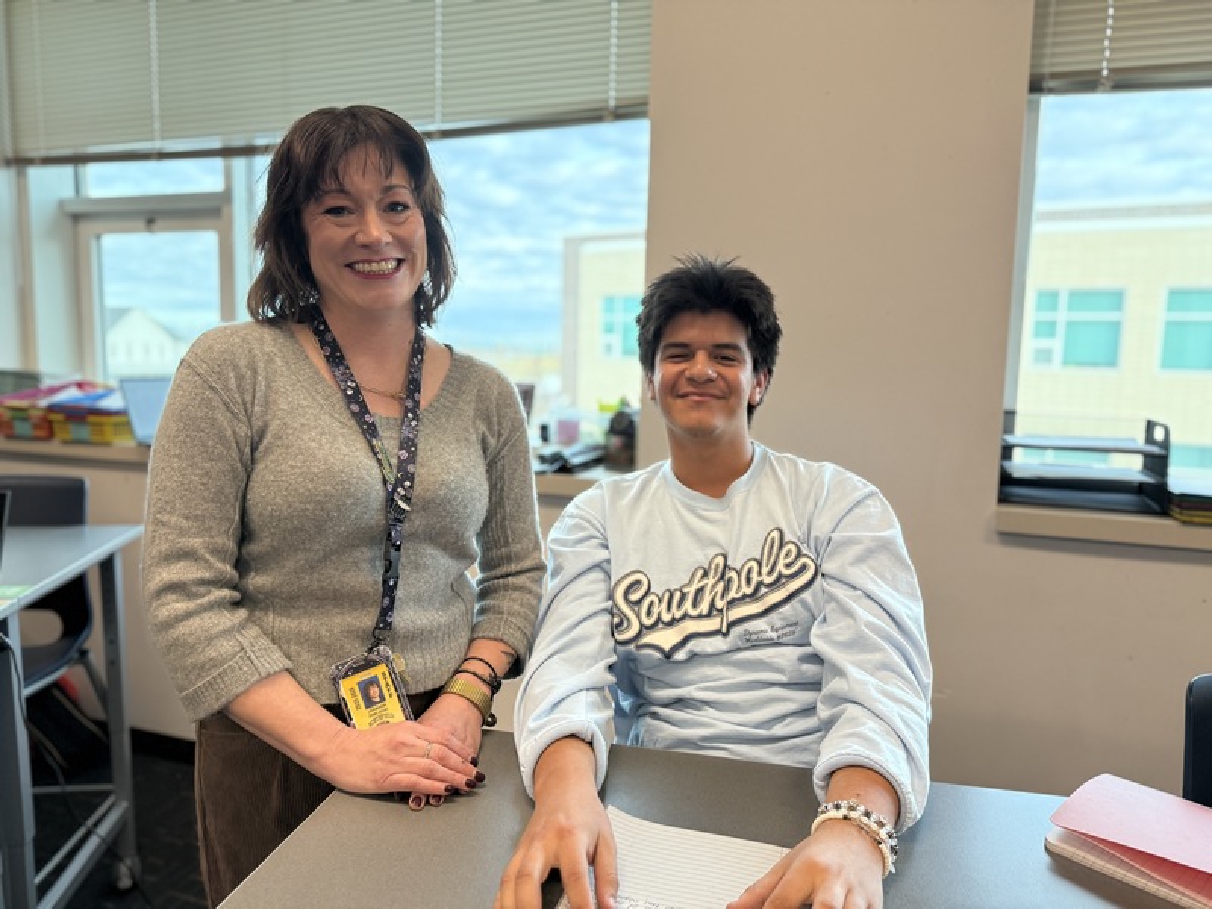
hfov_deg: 71.6
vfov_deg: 56.8
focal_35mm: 24
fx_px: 840
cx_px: 606
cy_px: 454
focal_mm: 6.76
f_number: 1.78
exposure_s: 1/204
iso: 200
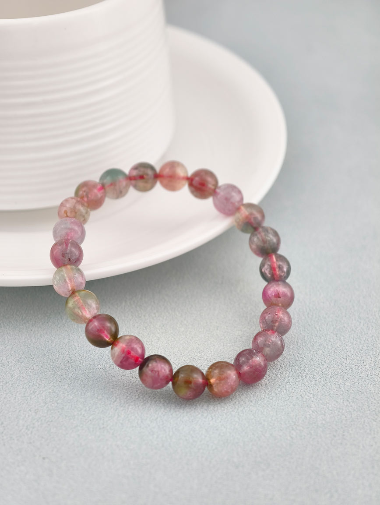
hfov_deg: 17.4
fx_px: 1241
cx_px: 190
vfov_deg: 23.0
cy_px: 252
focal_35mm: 85
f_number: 2.67
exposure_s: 1/160
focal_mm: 22.48
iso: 125
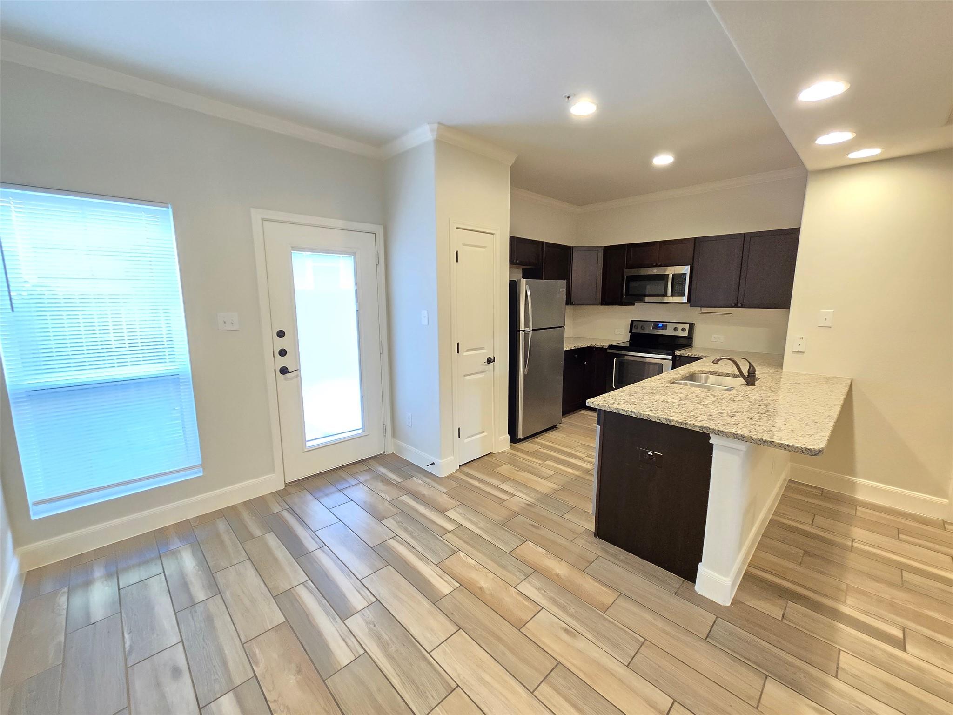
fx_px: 358
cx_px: 476
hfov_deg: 106.2
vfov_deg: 89.9
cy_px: 358
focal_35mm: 13
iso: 1000
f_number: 2.2
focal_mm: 2.2
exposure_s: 1/60
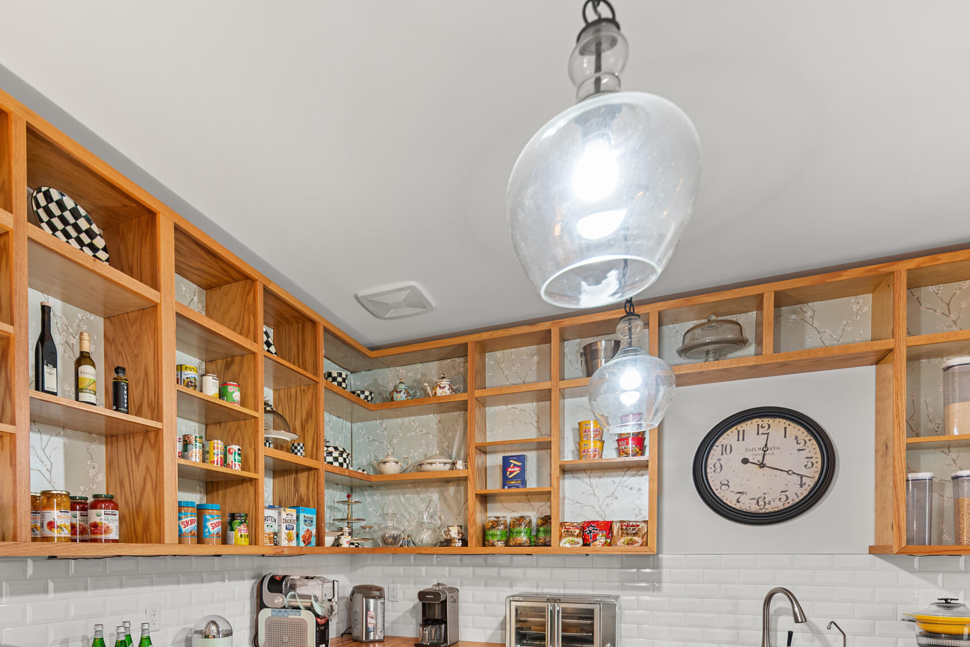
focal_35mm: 21
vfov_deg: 54.3
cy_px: 543
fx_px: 566
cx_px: 360
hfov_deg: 79.6
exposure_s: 1
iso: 100
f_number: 10
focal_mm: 12
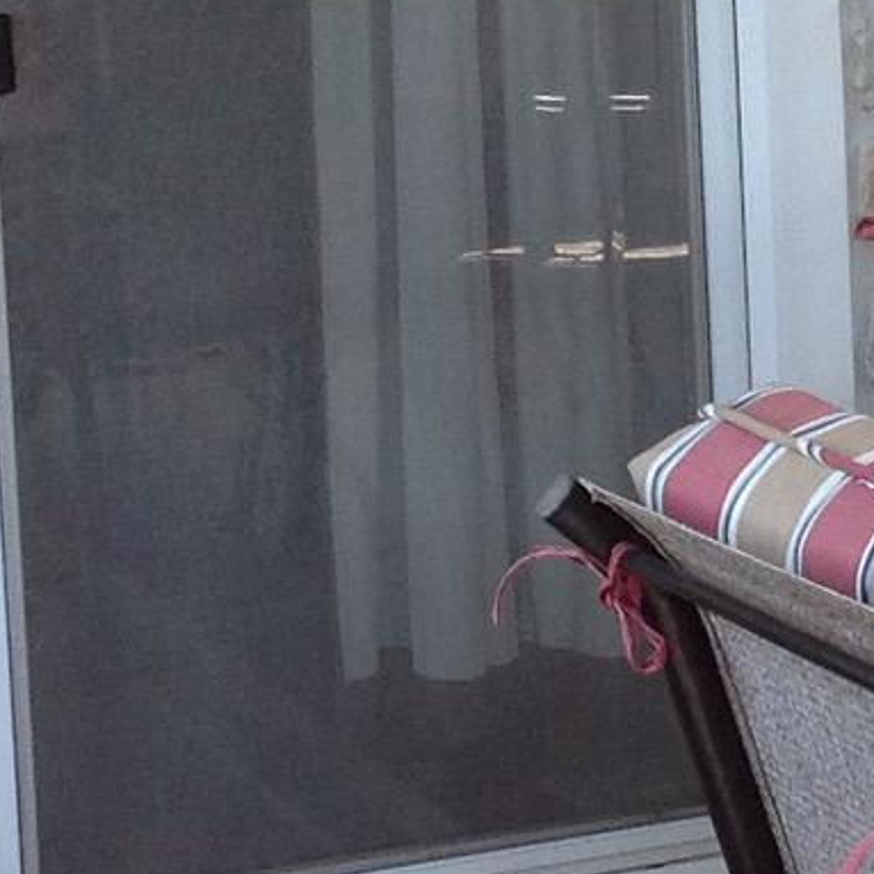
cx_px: 774
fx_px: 4713
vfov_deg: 10.5
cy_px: 76
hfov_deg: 10.5
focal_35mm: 165
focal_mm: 4.28
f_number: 2.4
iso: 100
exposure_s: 1/100
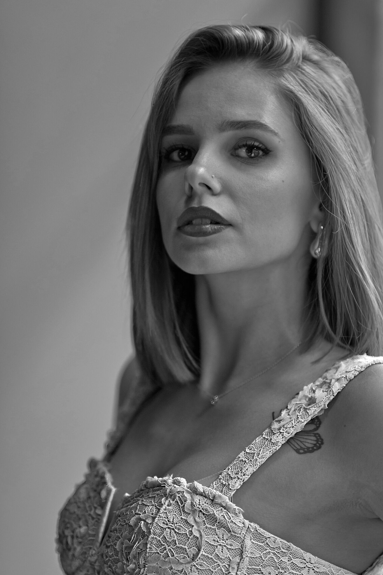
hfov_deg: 8.4
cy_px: 346
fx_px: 2620
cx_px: 231
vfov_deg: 12.5
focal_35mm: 164
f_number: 2
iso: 800
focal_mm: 135
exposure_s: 1/400
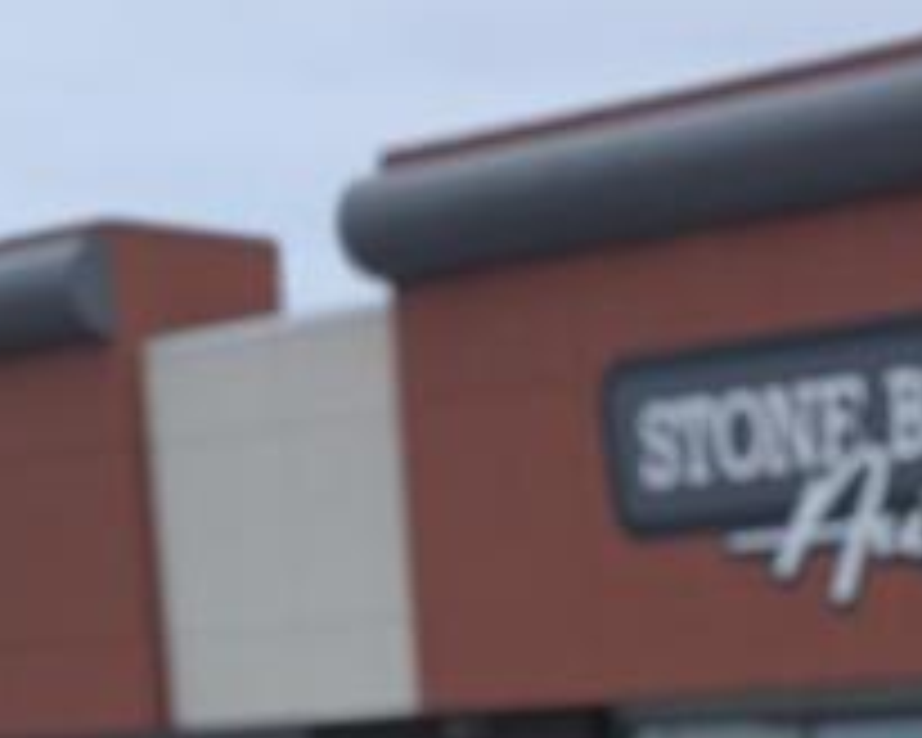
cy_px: 2110
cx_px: 1311
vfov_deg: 8.9
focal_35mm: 146
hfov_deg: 12.6
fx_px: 3984
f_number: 1.68
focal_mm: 6.9
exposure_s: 1/802
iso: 23
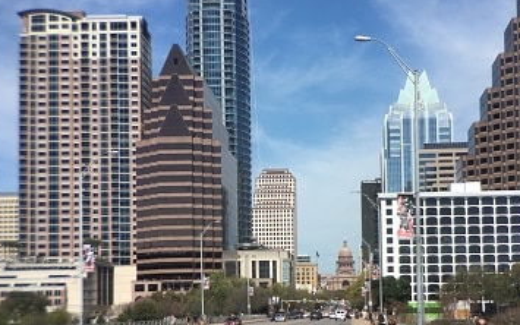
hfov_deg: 50.1
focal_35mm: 39
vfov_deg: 32.5
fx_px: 553
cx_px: 308
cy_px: 220
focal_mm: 4.15
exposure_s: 1/2262
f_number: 2.2
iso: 25
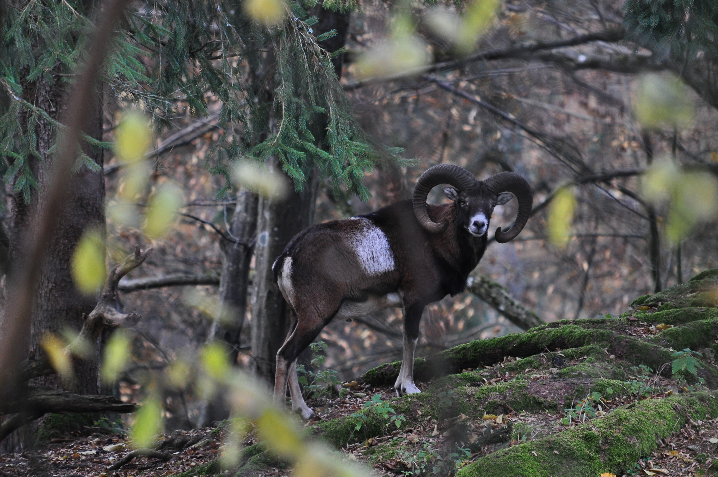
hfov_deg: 2.8
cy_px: 238
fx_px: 14940
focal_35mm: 750
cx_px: 359
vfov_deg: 1.8
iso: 800
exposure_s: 1/160
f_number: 6.3
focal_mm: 500
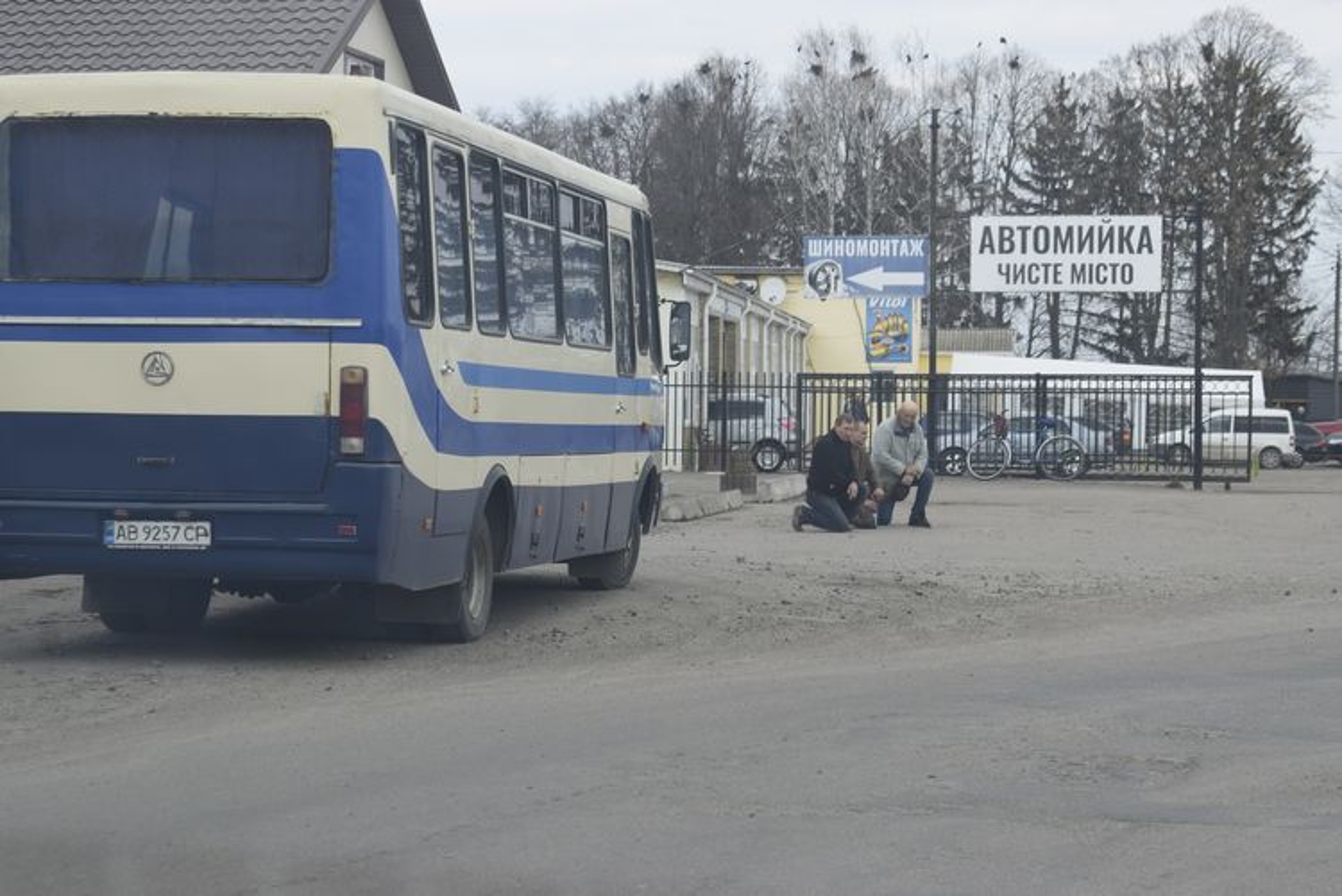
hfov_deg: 24.6
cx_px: 671
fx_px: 3077
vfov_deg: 16.6
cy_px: 448
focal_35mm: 82
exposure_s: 1/250
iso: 280
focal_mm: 55
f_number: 8
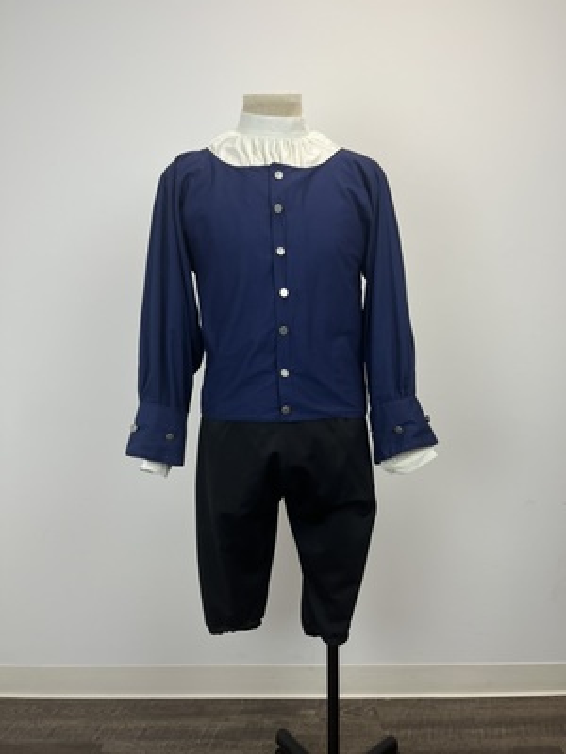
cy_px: 377
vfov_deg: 67.3
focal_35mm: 26
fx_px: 567
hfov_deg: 53.1
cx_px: 283
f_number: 1.6
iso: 50
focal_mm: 5.1
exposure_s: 1/358
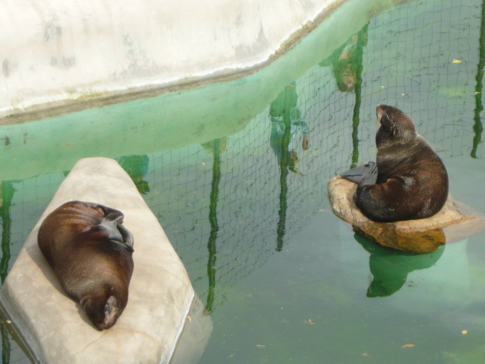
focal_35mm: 160
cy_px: 182
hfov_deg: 12.3
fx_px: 2242
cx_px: 242
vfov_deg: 9.3
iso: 100
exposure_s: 1/160
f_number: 5.1
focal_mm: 16.5
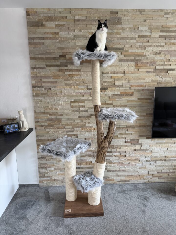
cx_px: 88
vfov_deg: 71.6
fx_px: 163
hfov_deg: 56.8
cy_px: 118
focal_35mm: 24
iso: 200
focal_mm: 6.76
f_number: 1.78
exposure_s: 1/77
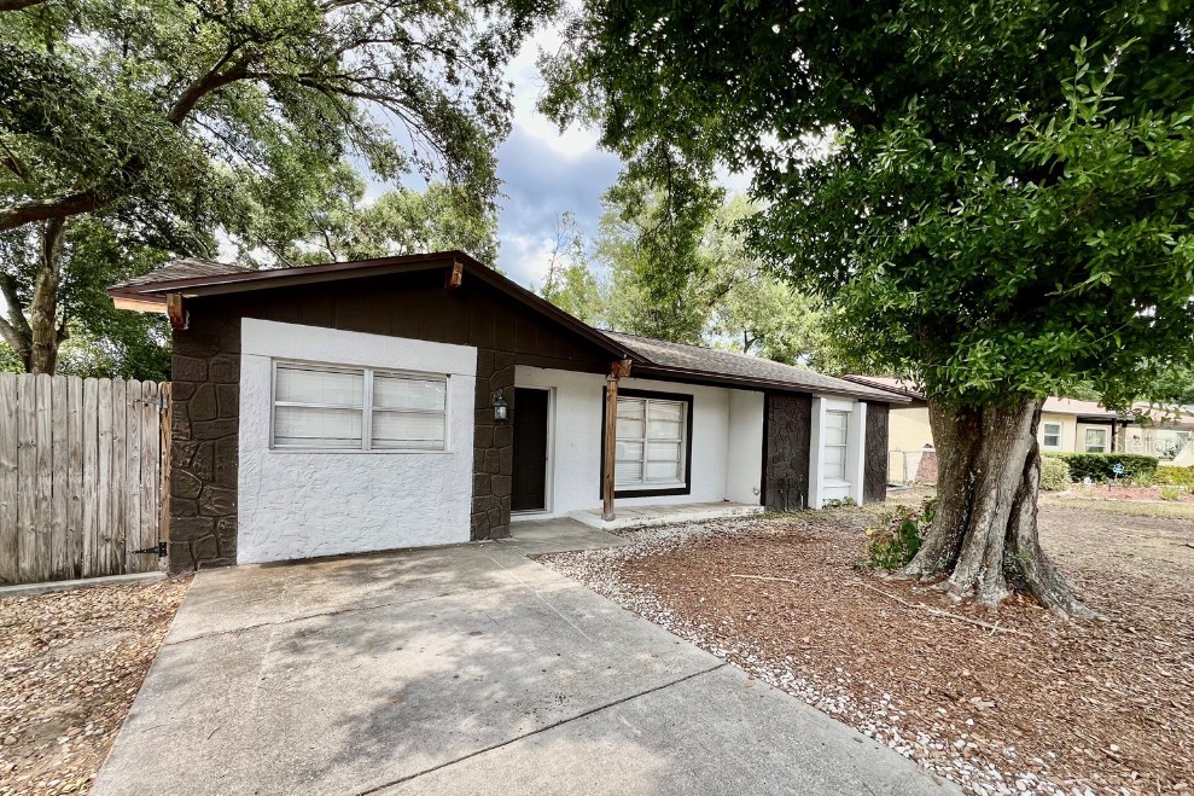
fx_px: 464
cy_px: 443
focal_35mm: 14
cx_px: 606
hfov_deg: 104.3
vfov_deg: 80.9
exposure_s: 1/282
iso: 32
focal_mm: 1.57
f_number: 1.8
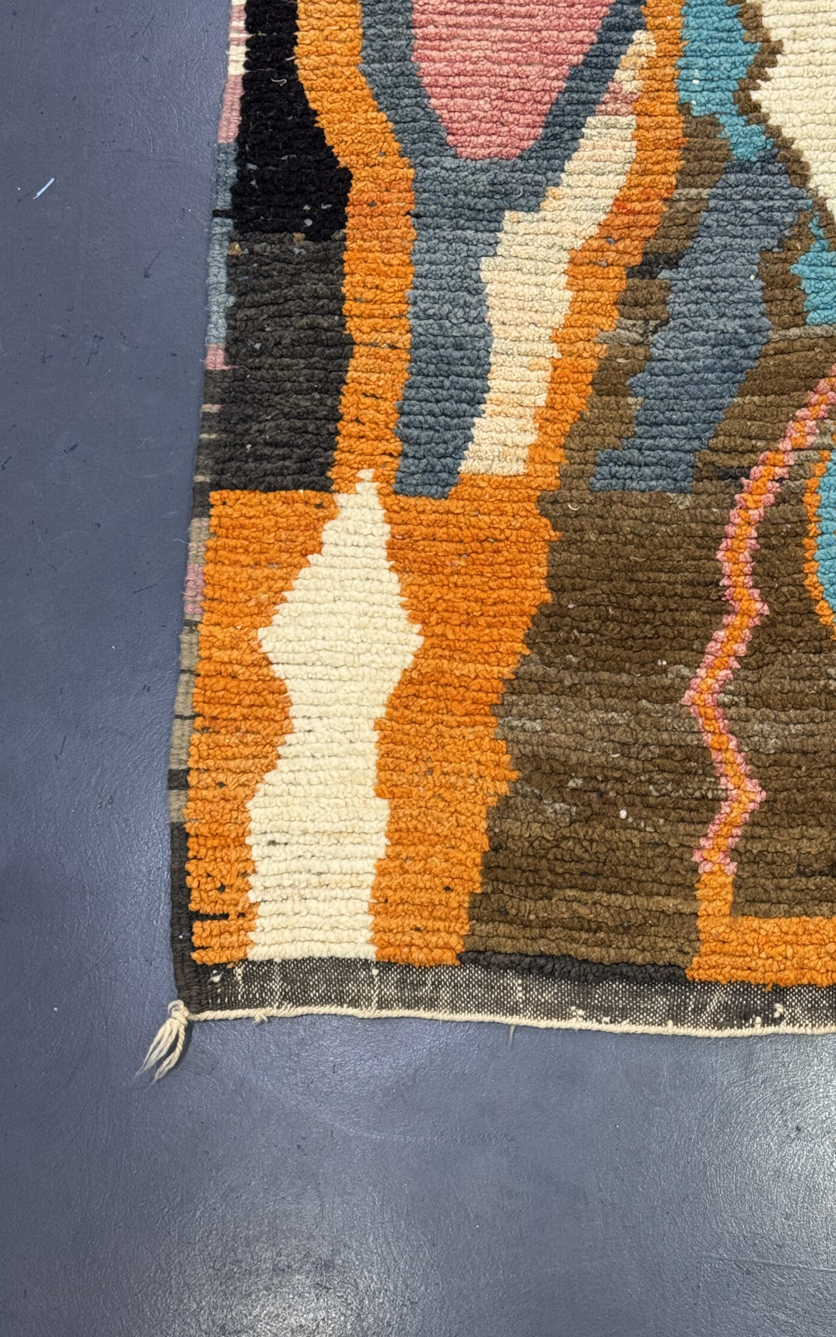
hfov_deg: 22.3
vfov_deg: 35.1
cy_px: 658
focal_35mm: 58
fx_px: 2114
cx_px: 520
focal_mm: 6.76
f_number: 1.78
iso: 160
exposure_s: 1/50
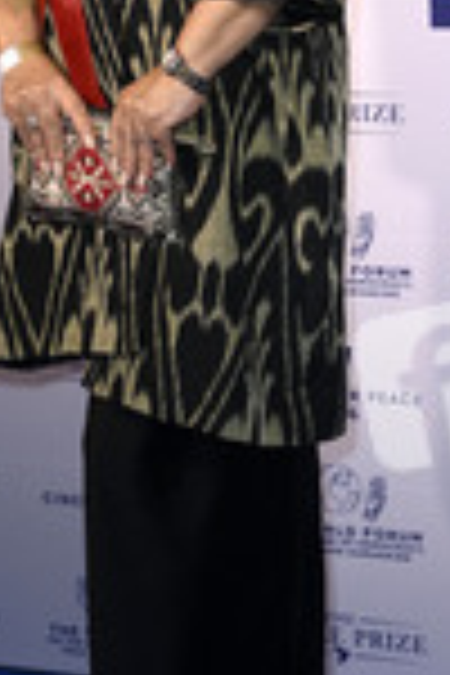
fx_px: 2756
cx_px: 176
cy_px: 140
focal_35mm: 147
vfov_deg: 13.9
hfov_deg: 9.3
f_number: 6.3
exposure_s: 1/250
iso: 640
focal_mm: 55
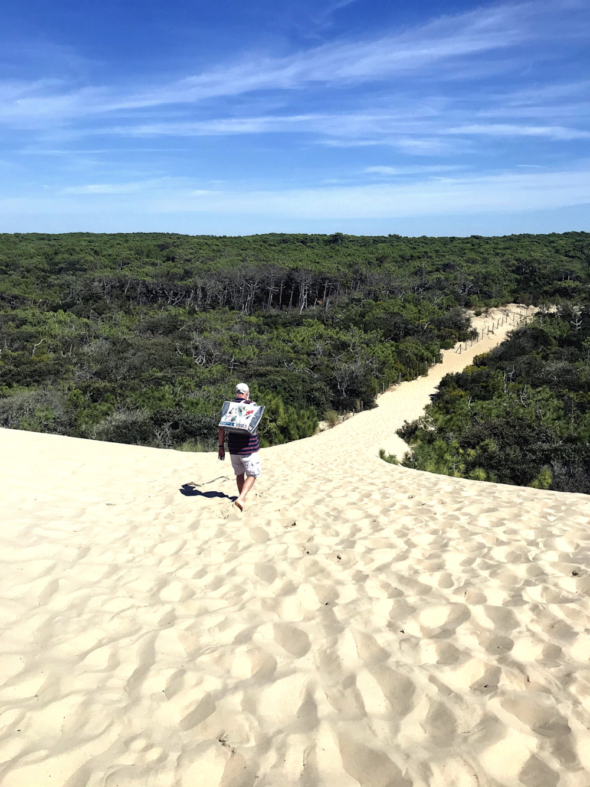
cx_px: 295
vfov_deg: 63.4
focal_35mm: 28
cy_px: 394
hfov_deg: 49.8
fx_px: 636
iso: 20
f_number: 1.8
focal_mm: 3.99
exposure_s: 1/4167
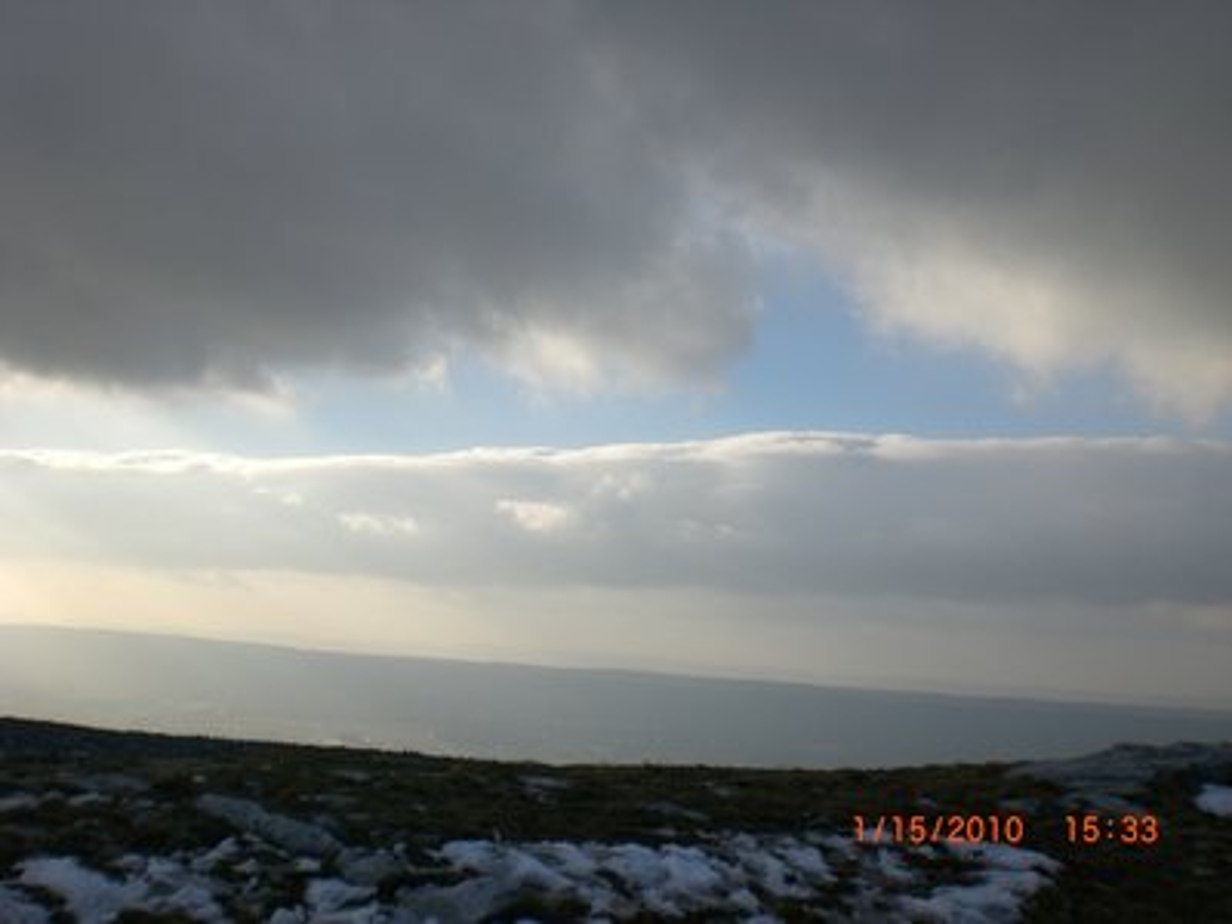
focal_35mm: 38
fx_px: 1352
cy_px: 462
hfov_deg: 49.0
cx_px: 616
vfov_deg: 37.7
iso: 50
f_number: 4.4
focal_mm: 6.3
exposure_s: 1/640
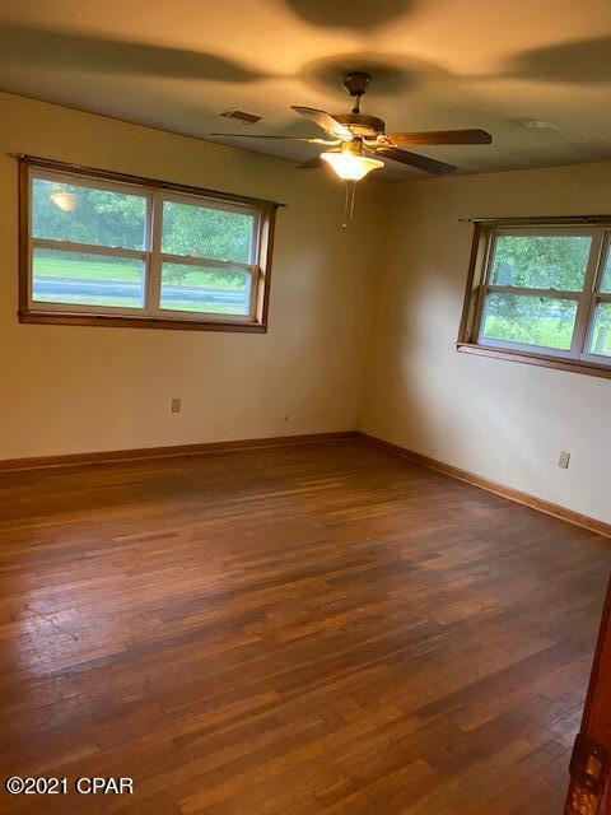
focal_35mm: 26
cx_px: 306
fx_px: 612
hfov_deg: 53.1
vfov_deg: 67.3
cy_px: 408
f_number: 1.8
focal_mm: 4.25
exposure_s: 1/30
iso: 500
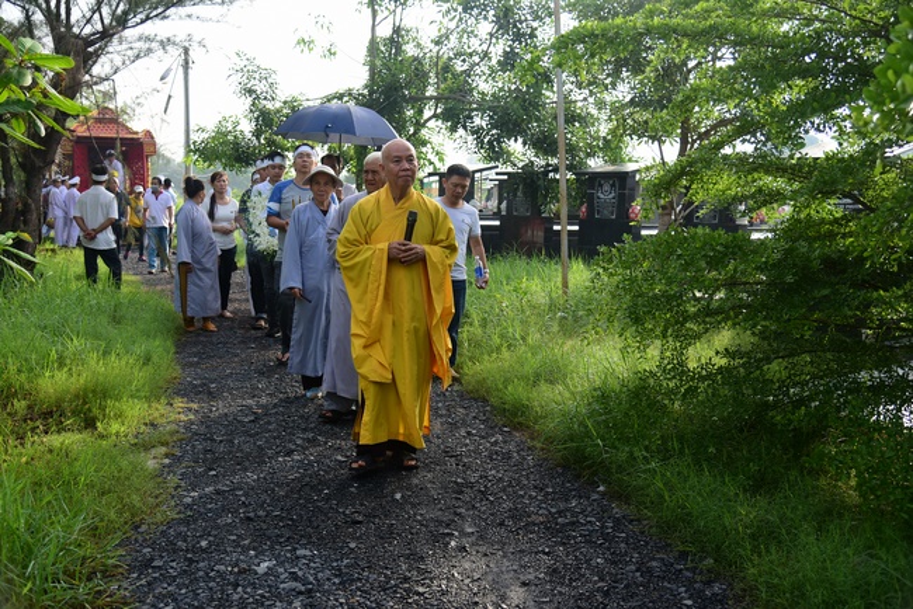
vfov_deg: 35.1
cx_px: 456
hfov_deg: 50.7
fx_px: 964
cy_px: 304
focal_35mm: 38
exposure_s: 1/800
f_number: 4
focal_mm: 38
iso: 320
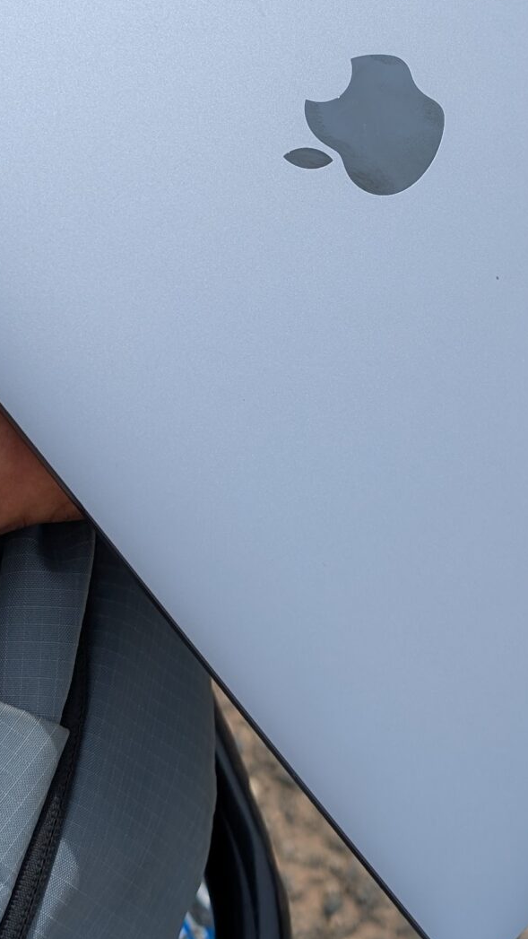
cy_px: 245
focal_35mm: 64
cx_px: 299
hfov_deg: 18.8
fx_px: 1593
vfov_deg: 32.3
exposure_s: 1/1961
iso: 20
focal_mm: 6.9
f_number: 1.68
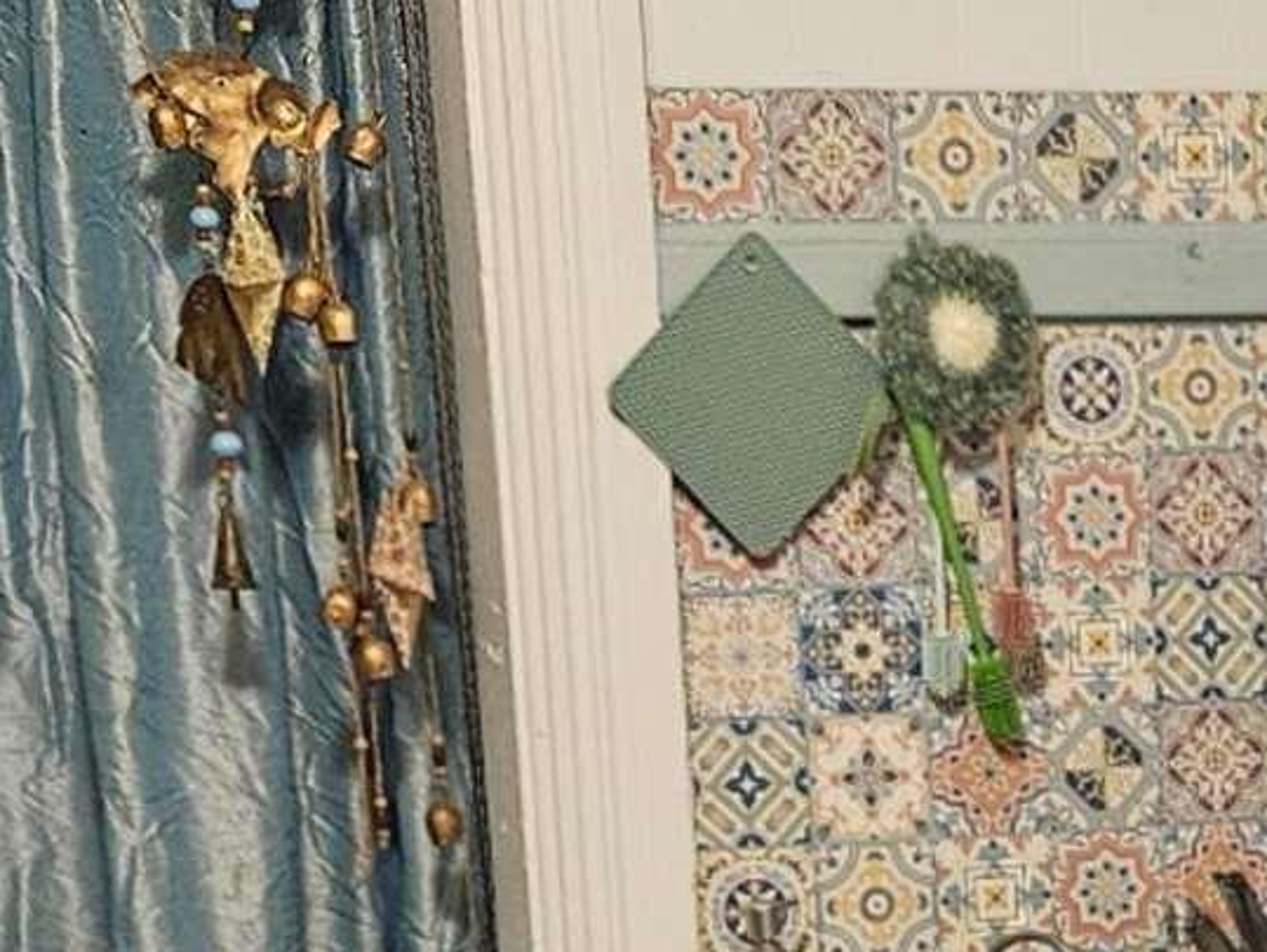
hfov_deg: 14.4
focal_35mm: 131
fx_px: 4798
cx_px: 1650
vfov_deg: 10.8
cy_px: 1500
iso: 500
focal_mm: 5.4
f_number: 1.8
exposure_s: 1/60
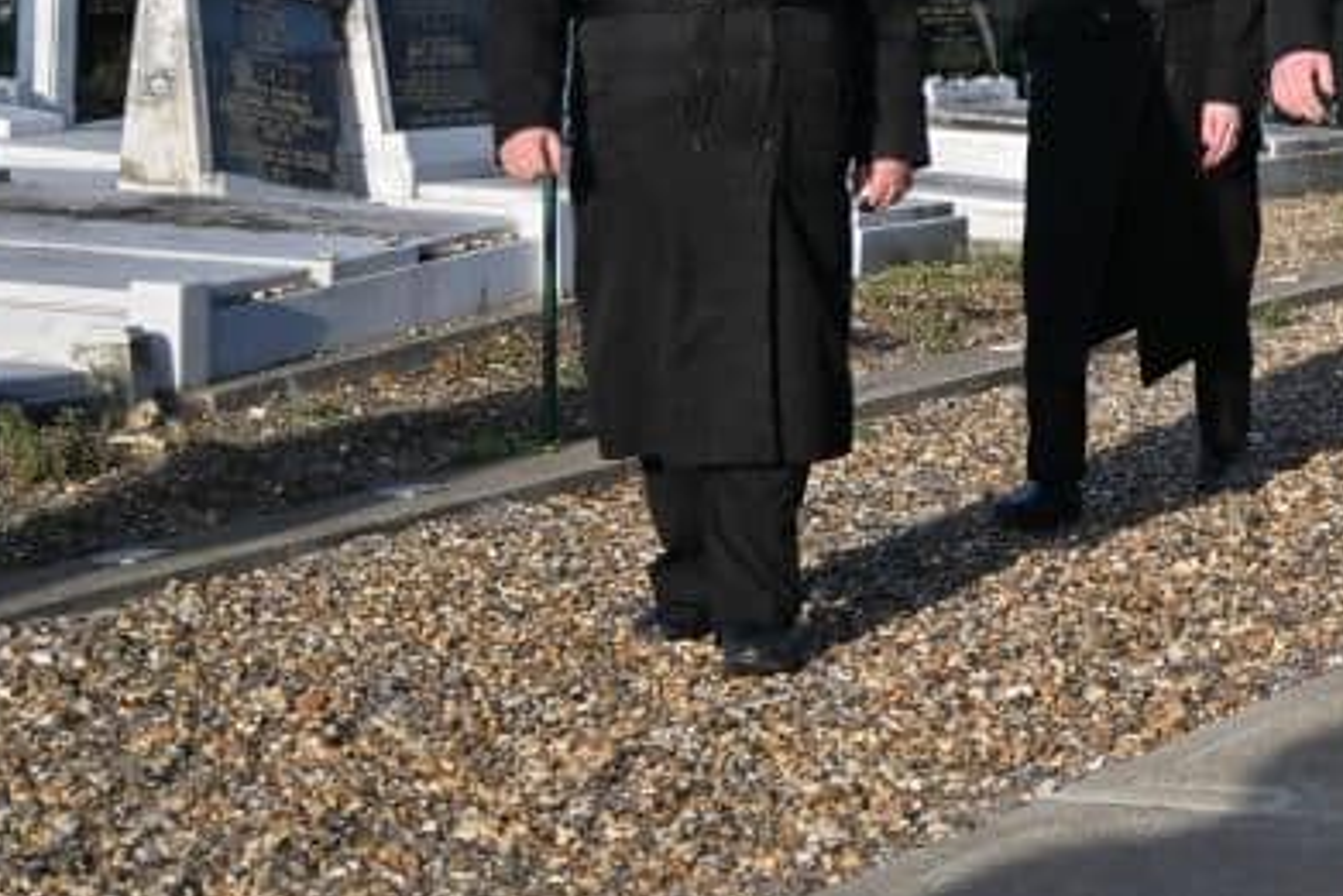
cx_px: 1714
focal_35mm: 131
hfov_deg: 15.0
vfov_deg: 10.4
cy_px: 5
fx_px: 4889
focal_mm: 50
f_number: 4
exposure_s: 1/2000
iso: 64
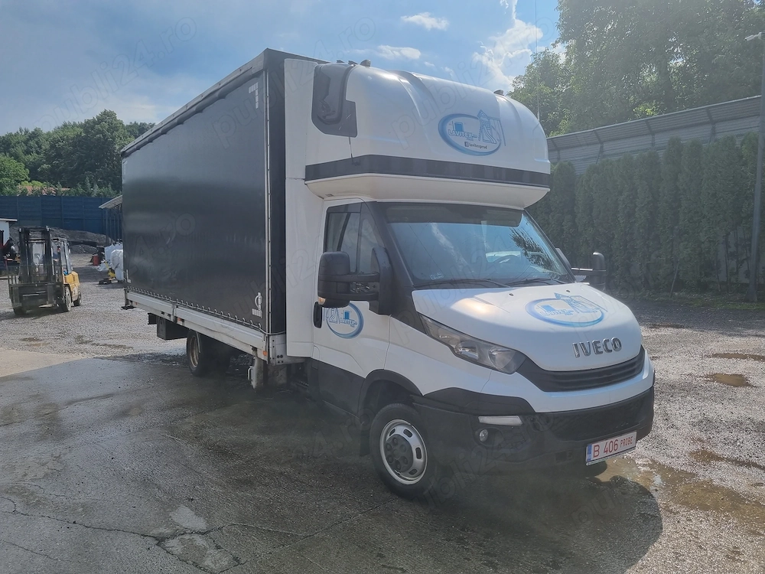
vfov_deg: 53.1
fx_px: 575
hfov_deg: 67.3
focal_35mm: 26
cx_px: 382
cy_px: 287
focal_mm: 5.4
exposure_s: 1/3056
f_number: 1.8
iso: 50
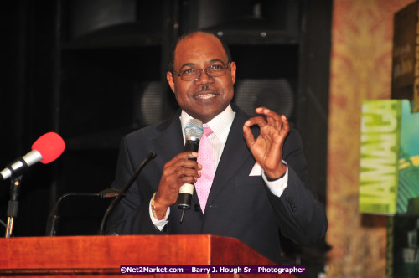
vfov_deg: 6.8
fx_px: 2354
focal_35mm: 202
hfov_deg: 10.2
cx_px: 210
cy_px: 139
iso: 500
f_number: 2.8
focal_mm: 135
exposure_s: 1/320
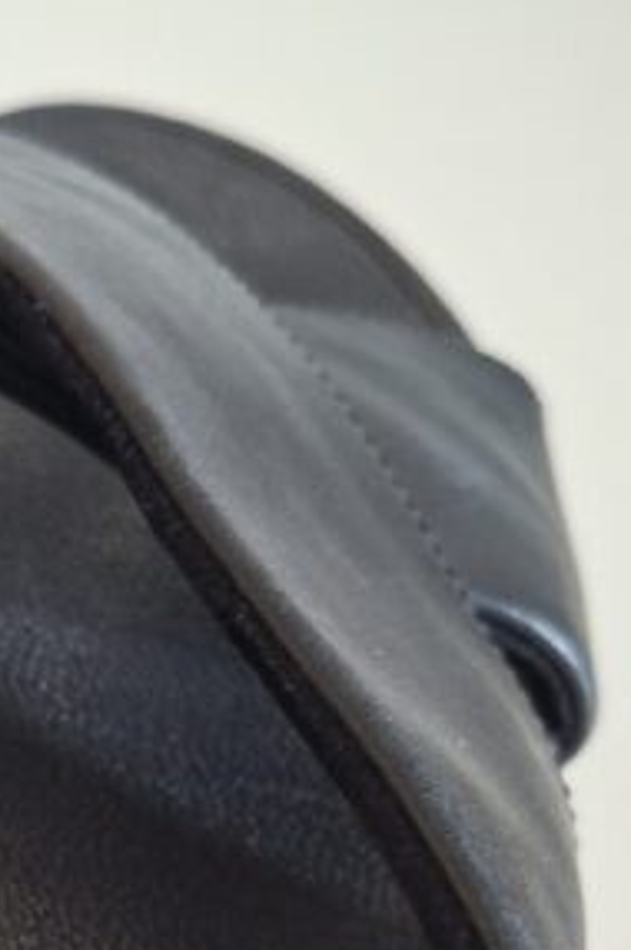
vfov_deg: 28.0
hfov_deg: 18.6
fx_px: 1766
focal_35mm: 67
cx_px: -232
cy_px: 990
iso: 400
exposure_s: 1/30
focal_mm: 5.54
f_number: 1.8
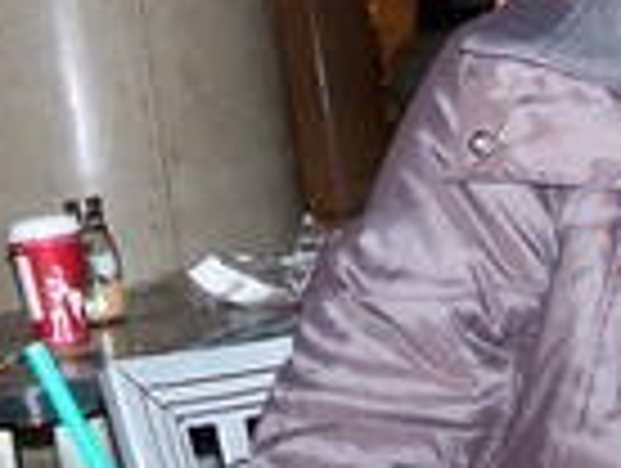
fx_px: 2228
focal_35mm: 124
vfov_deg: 11.9
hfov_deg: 15.8
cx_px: 225
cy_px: 54
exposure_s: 1/60
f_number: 2.8
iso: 400
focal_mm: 6.3
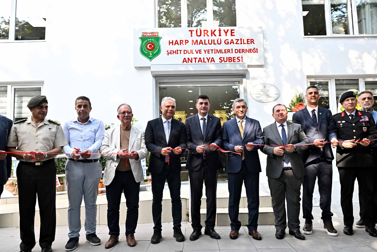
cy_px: 132
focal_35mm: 26
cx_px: 199
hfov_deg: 69.3
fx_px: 272
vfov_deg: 49.6
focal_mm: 24
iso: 320
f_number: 3.2
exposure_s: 1/400
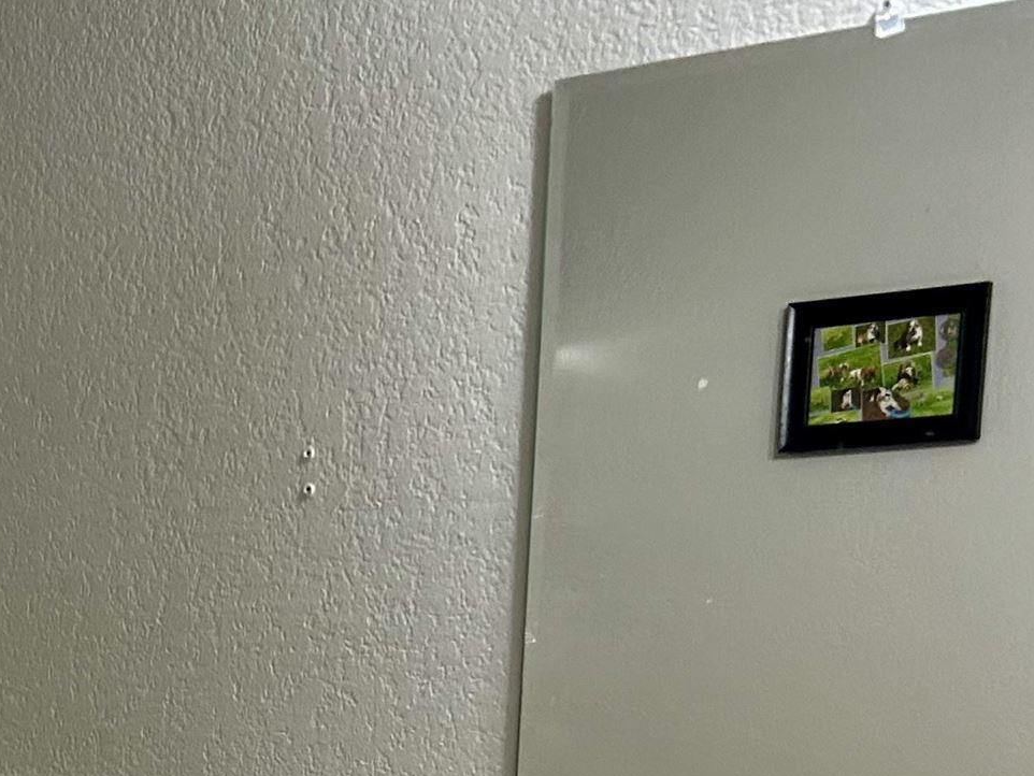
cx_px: -272
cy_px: 1012
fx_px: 2480
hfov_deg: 21.5
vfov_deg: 16.8
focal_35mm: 83
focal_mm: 5.7
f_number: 1.5
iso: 125
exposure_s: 1/60
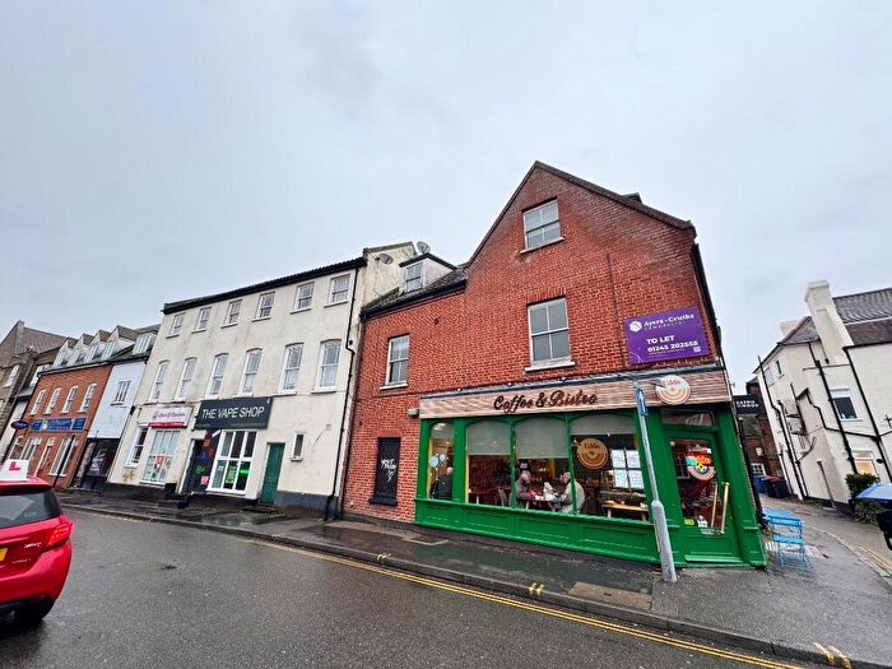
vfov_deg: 85.7
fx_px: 361
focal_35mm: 14
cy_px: 334
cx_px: 446
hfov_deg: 102.1
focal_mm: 2.22
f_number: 2.2
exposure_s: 1/99
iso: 40
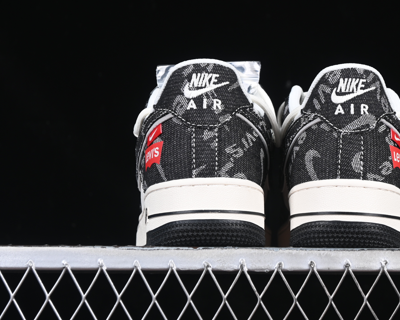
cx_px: 278
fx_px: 1314
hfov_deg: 17.2
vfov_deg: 13.9
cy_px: 117
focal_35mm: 111
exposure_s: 1/60
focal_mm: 50
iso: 160
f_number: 6.3
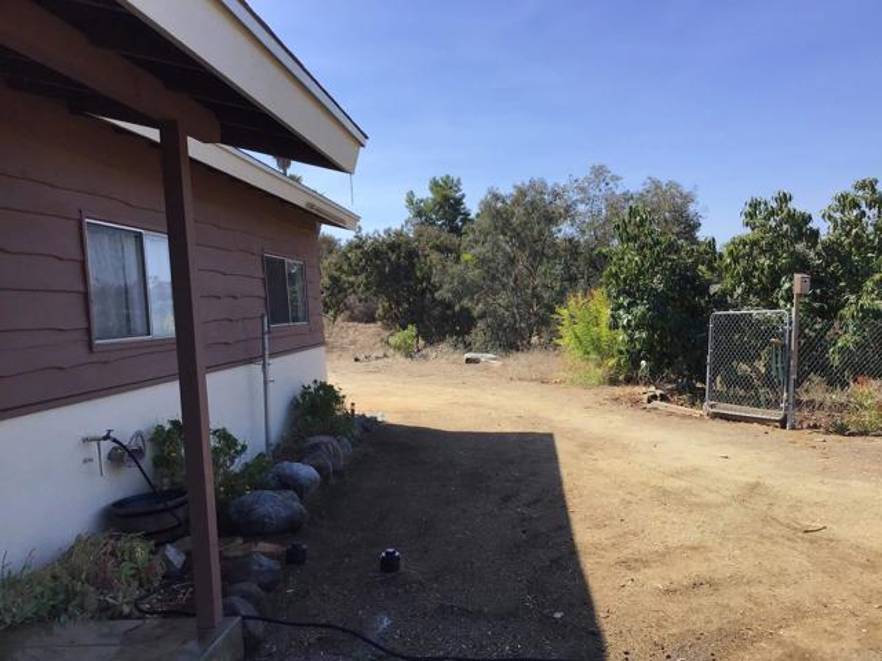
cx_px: 441
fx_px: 790
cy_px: 330
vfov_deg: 45.4
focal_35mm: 31
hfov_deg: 58.4
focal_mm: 3.3
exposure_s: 1/936
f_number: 2.4
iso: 25
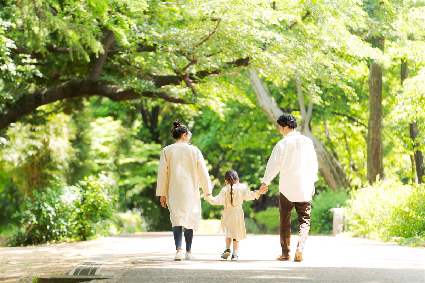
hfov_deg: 11.4
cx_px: 212
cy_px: 142
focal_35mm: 180
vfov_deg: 7.6
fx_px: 2125
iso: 200
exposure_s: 1/160
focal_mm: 180
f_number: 3.5
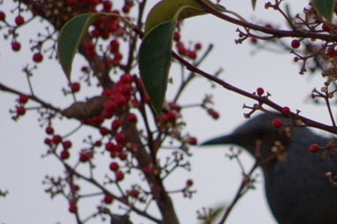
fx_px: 11303
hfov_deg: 1.7
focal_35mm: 1209
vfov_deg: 1.1
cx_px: 382
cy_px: 249
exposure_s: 1/800
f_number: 7.1
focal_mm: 300
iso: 400
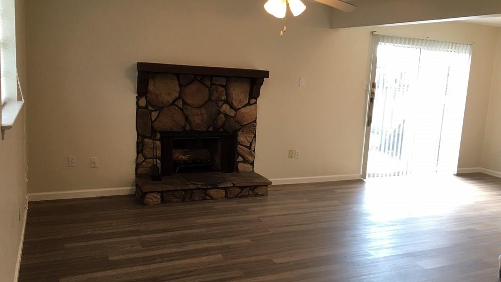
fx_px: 425
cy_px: 135
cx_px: 251
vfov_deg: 36.7
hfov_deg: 61.0
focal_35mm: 32
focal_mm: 4.15
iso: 25
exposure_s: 1/30
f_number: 2.2
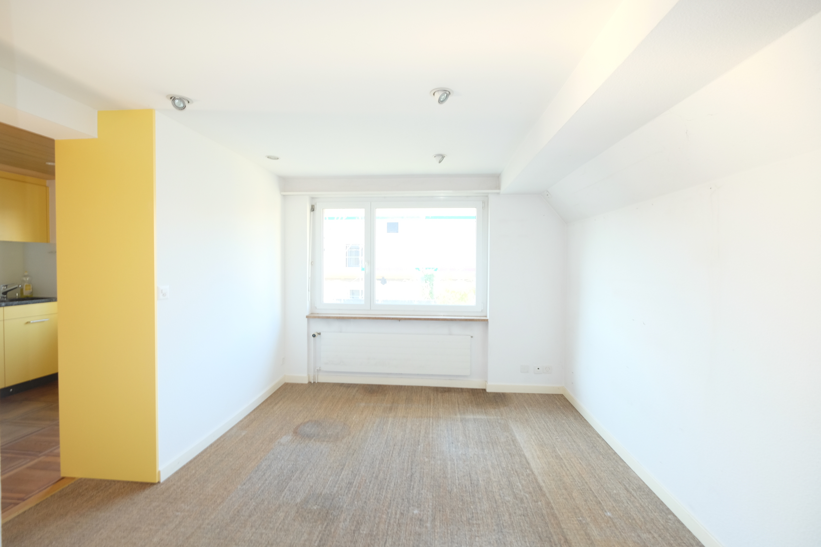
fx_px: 342
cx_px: 410
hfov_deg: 100.4
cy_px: 274
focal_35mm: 15
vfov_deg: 77.3
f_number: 4
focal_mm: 10
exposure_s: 1/15
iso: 400
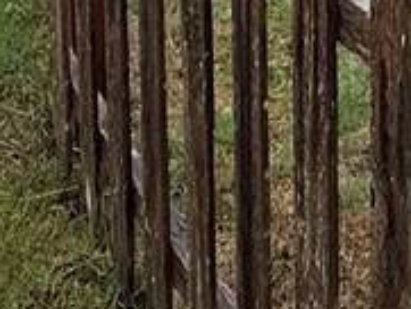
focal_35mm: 99
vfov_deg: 11.7
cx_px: 395
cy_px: -477
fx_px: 1176
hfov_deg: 19.3
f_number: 2.2
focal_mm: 2.22
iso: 64
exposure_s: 1/285
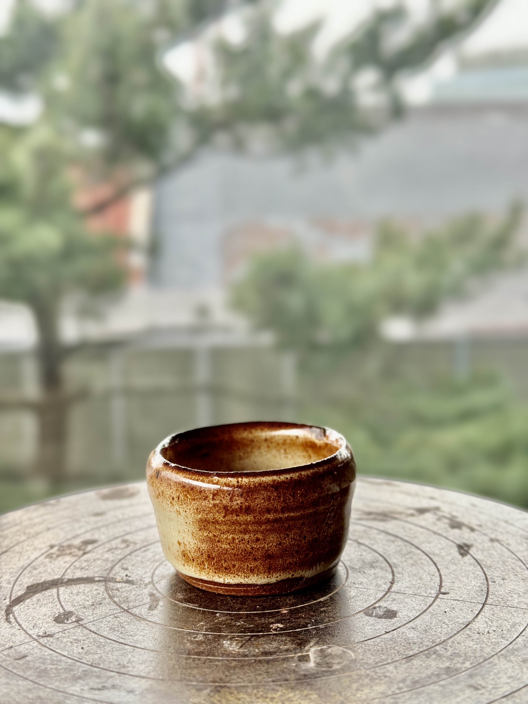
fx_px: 976
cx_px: 264
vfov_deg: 39.7
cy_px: 352
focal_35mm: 48
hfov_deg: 30.3
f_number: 1.78
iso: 125
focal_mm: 6.76
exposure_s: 1/60
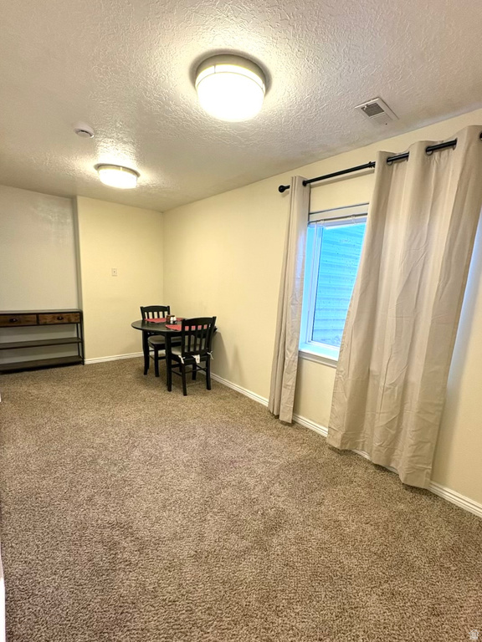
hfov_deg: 85.7
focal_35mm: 14
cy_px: 321
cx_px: 241
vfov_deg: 102.1
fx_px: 260
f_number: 2.2
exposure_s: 1/60
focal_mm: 2.22
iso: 200
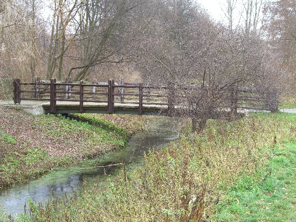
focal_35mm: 57
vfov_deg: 25.7
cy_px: 111
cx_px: 148
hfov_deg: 33.8
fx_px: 487
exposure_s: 1/40
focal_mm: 11.8
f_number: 3.6
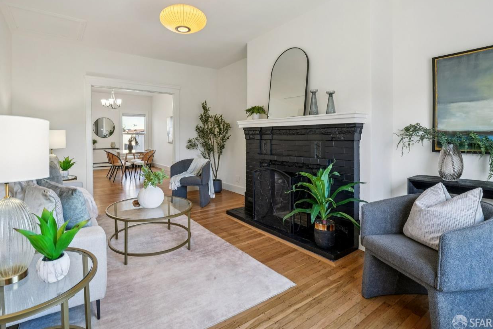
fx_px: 233
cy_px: 132
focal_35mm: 17
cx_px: 216
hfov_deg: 92.8
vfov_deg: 69.7
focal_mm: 14
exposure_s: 1/25
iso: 800
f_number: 8
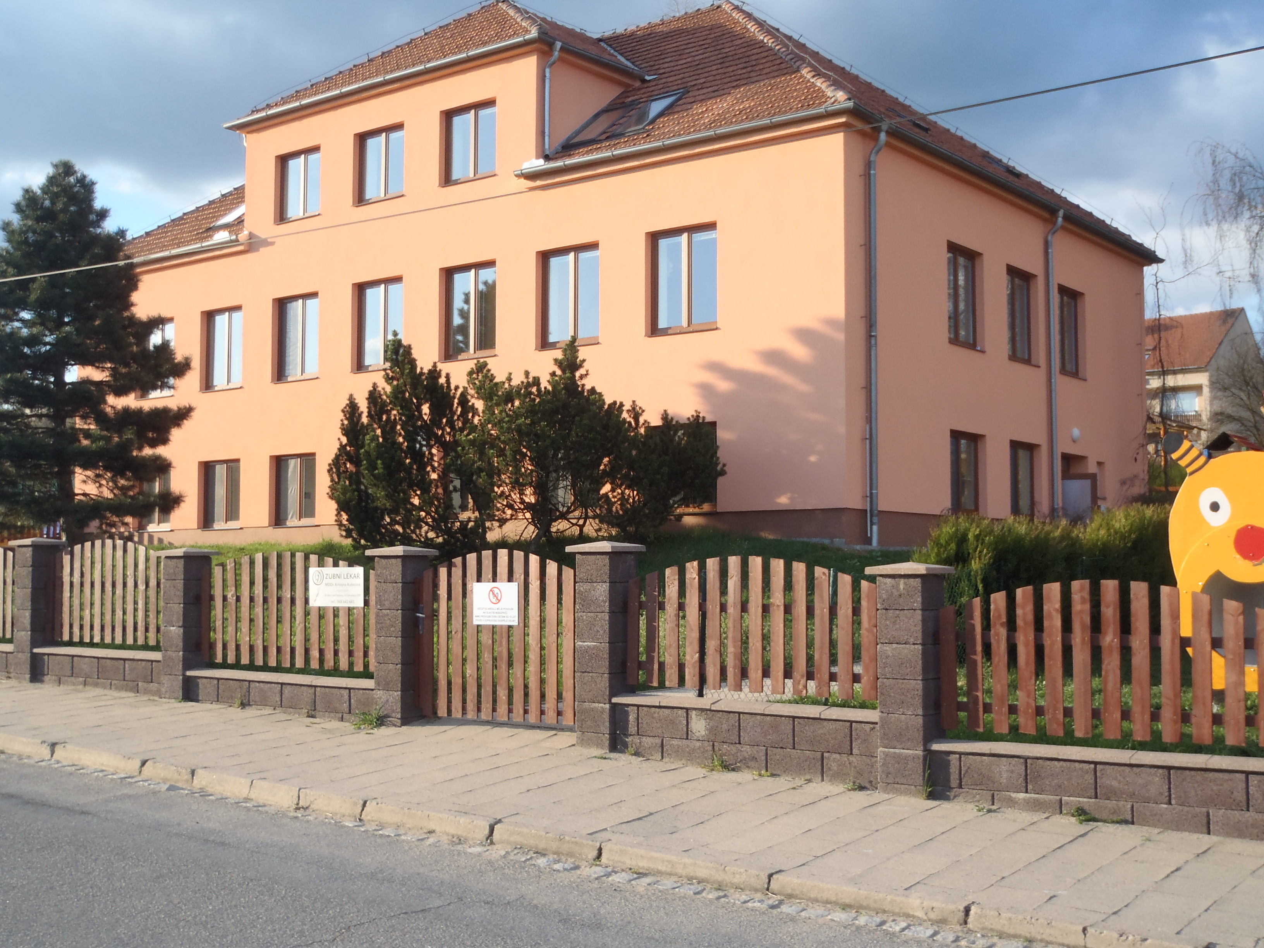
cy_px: 474
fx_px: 1534
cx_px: 632
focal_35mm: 42
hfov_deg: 44.8
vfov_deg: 34.3
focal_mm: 7.57
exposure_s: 1/125
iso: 80
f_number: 5
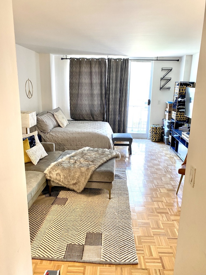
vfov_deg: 67.3
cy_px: 138
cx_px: 103
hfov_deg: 53.1
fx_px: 206
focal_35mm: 26
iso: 100
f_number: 1.8
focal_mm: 4.25
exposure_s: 1/60
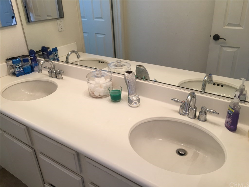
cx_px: 124
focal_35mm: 29
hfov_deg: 61.7
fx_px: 209
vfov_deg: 48.2
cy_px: 94
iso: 25
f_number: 2.2
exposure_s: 1/15
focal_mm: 4.15
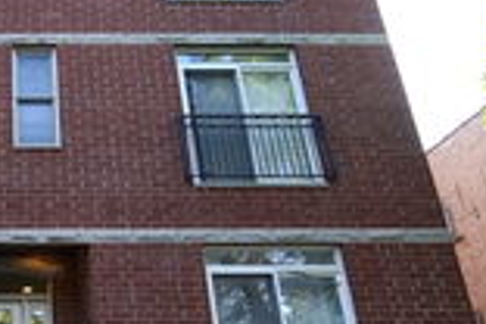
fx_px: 580
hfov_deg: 39.2
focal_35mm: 43
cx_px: -19
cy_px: 237
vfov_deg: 30.7
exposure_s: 1/1600
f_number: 3.5
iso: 800
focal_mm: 14
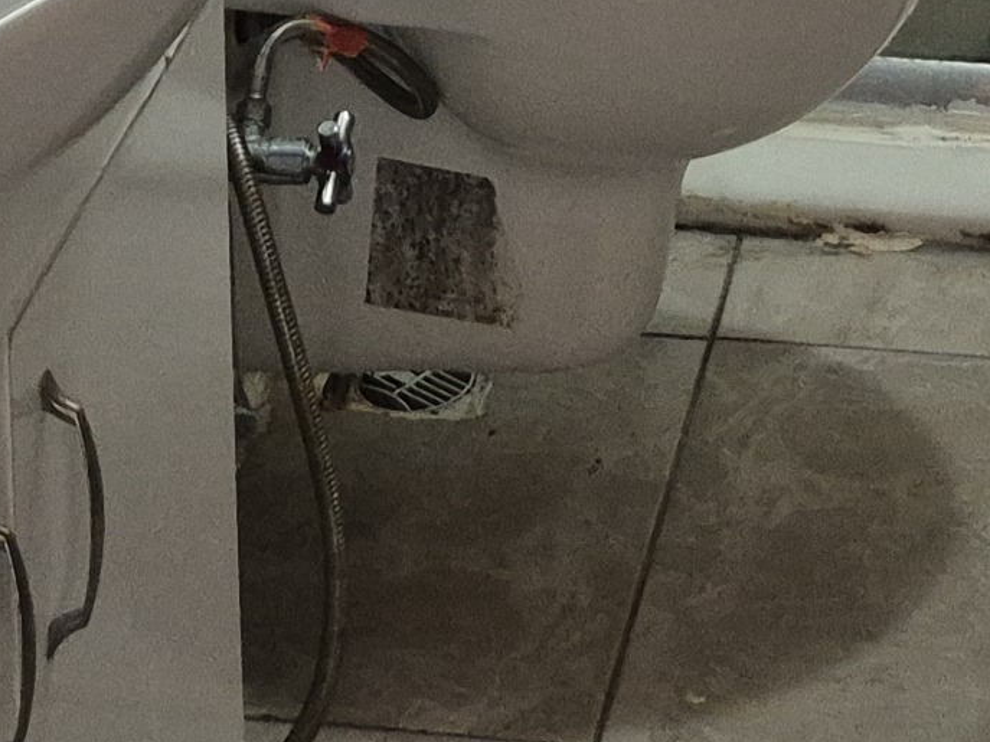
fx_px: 3832
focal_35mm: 134
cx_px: 748
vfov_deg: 9.3
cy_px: -1334
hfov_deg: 14.7
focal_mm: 5.4
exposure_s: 1/100
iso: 640
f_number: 1.8
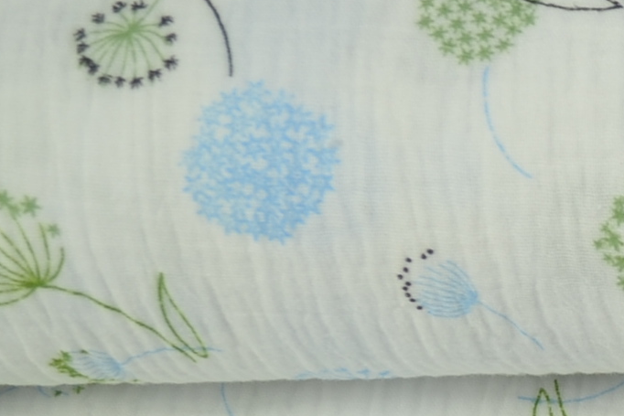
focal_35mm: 152
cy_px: 615
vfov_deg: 8.8
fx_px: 2635
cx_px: 1370
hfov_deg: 11.7
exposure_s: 1/60
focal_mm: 20
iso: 100
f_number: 5
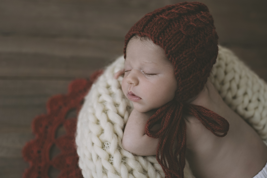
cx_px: 134
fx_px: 259
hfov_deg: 54.5
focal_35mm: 35
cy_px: 89
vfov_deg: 37.8
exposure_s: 1/200
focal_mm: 35
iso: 200
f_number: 2.8
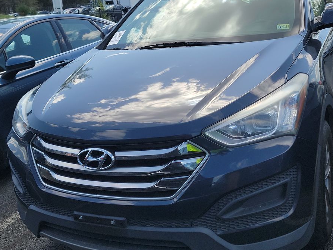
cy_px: 106
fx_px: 414
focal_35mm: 43
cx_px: 177
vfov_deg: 33.5
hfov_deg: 43.8
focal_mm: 6.7
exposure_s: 1/599
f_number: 1.8
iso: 50
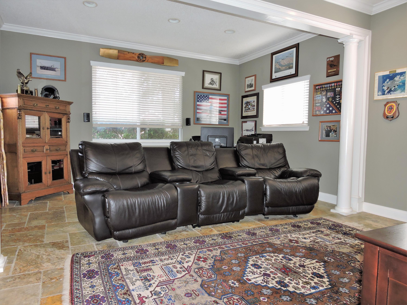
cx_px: 204
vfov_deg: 56.8
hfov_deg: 71.6
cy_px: 152
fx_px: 282
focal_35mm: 24
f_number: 3.3
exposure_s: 1/30
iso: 200
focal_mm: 4.3
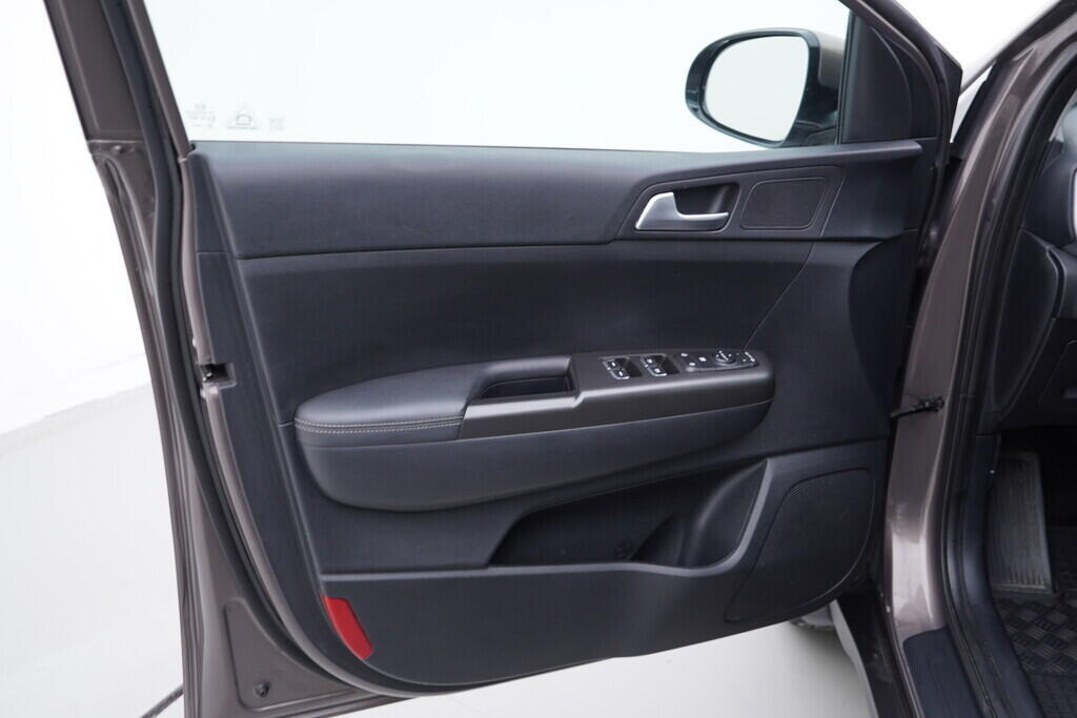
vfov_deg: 36.9
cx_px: 538
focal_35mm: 36
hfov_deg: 53.1
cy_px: 359
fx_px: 1077
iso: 125
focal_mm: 24
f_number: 2.8
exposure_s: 1/40
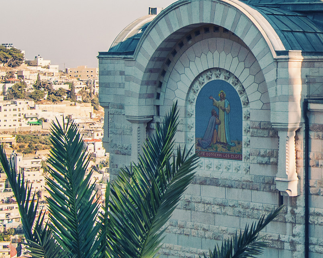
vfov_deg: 15.9
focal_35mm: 96
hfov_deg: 19.0
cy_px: 50
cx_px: 365
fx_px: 922
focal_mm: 23
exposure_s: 1/250
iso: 100
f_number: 8
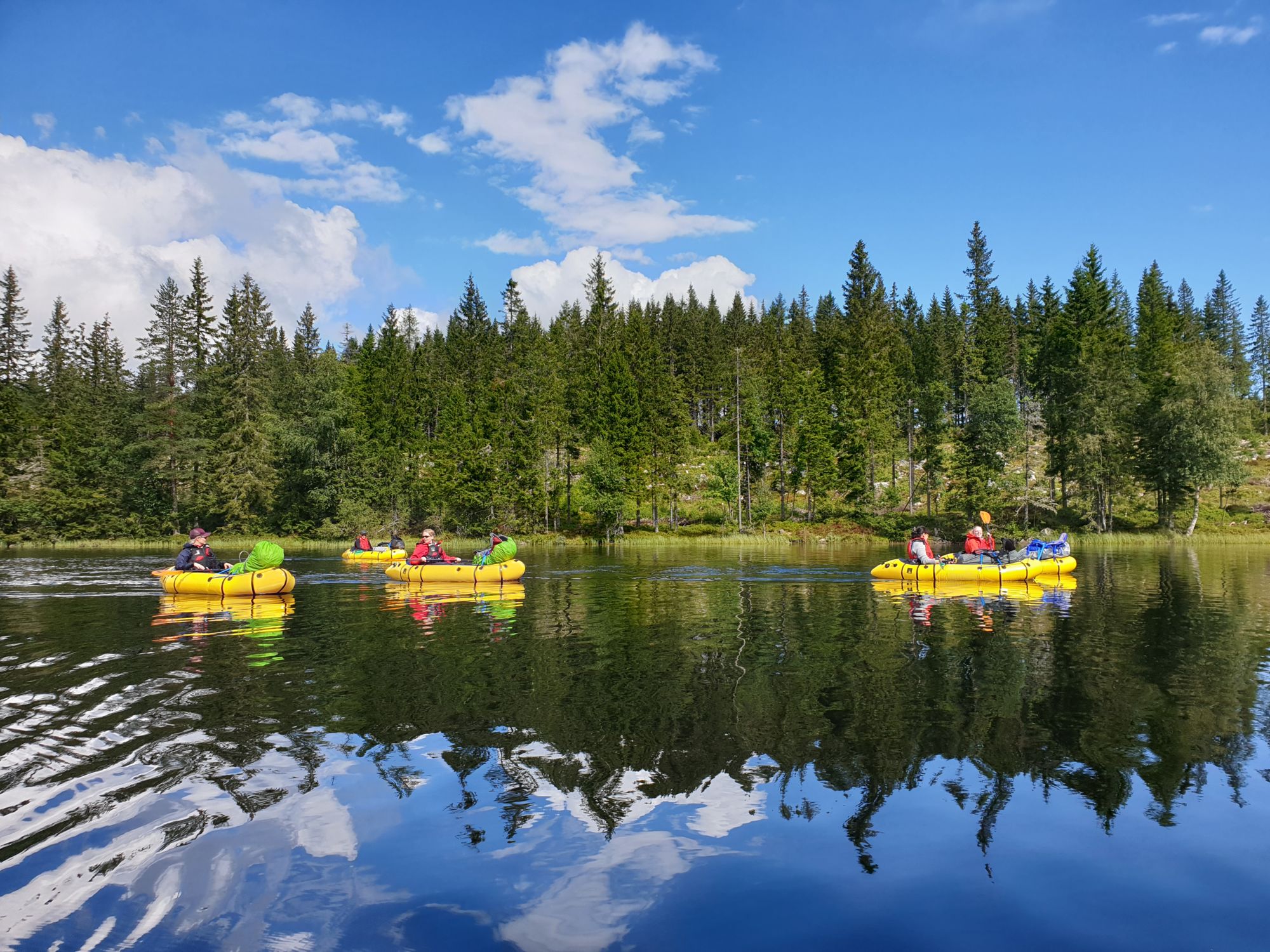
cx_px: 635
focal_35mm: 26
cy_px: 476
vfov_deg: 53.1
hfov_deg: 67.3
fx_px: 954
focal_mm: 4.3
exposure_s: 1/1021
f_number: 2.4
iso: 50
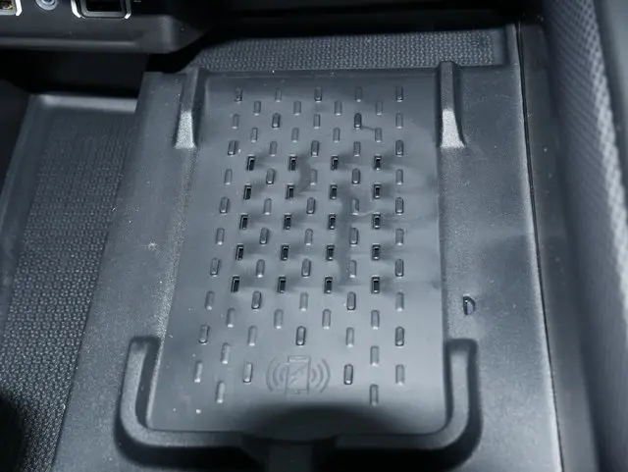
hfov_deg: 39.6
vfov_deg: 30.3
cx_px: 314
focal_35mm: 48
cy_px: 236
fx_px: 871
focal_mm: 24
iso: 200
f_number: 5.2
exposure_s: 1/60
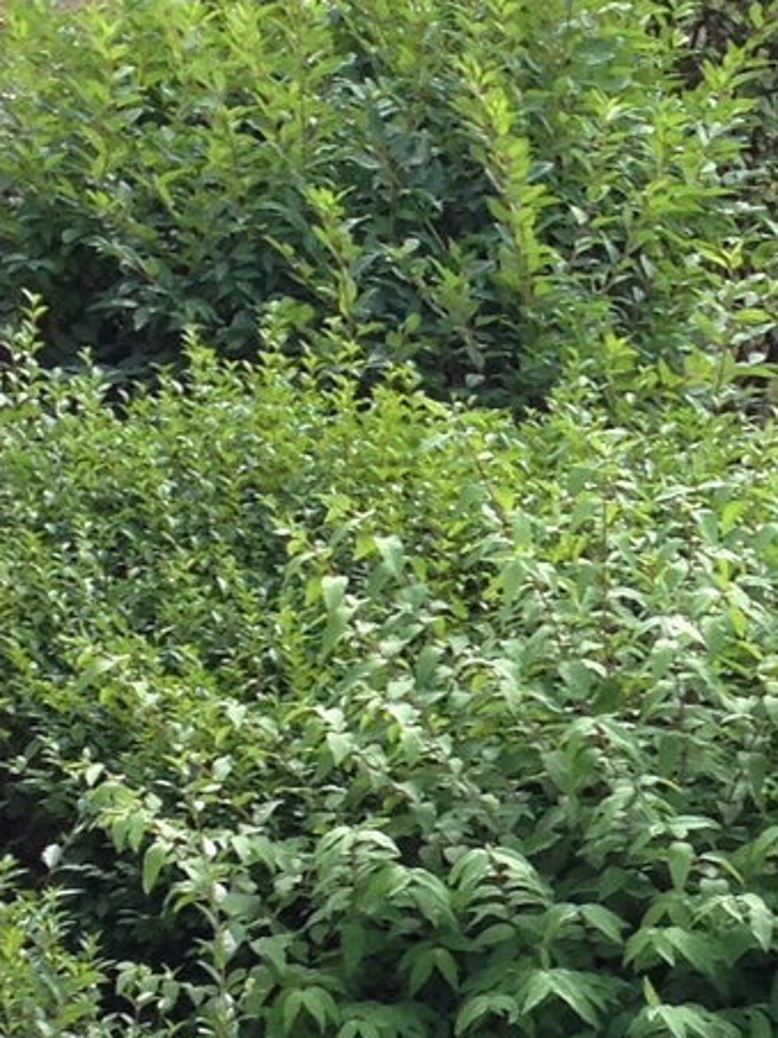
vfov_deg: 12.0
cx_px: 762
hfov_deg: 8.9
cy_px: 497
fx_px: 4945
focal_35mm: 165
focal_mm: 4.28
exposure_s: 1/155
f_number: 2.4
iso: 50
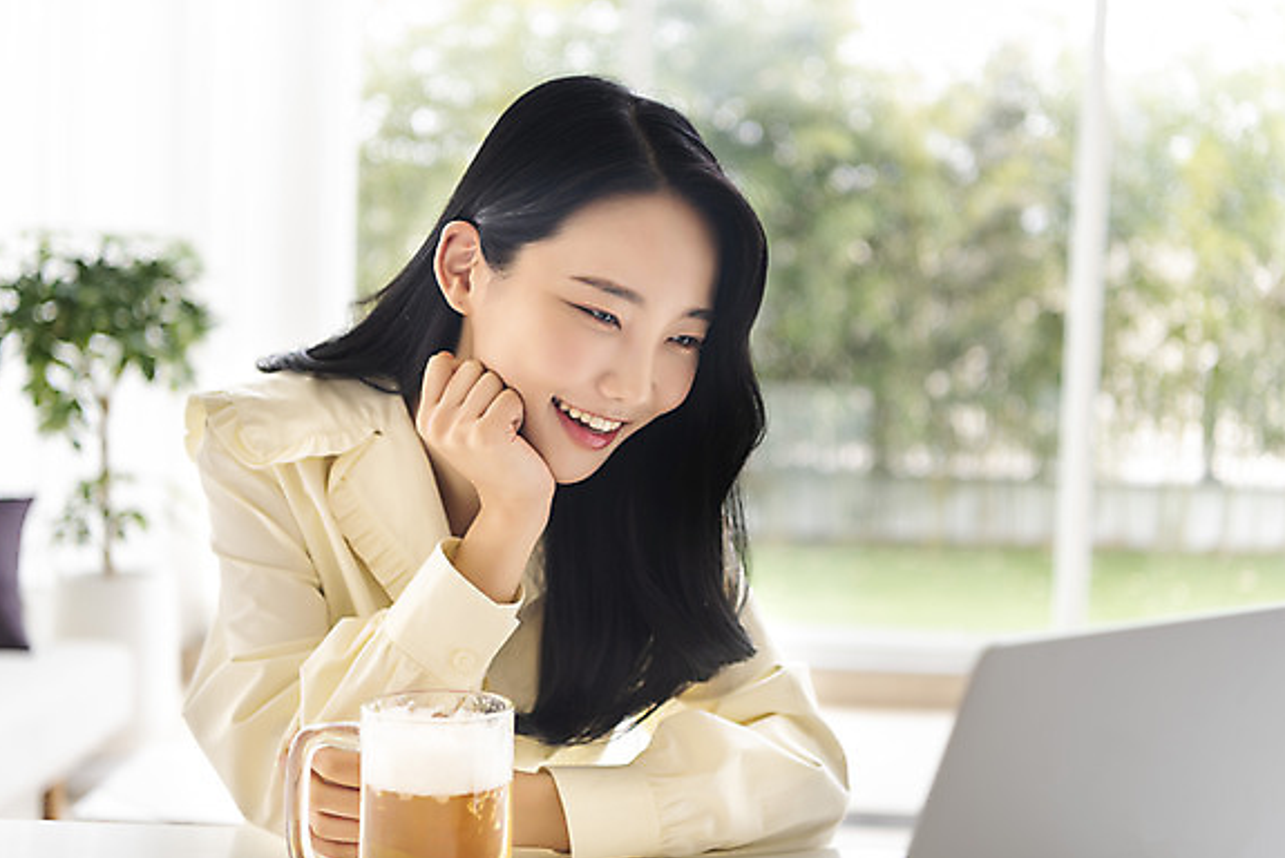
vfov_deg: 27.0
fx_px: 1786
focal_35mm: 50
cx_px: 618
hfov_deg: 39.6
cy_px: 445
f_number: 2.8
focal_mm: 48
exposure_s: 1/100
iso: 200
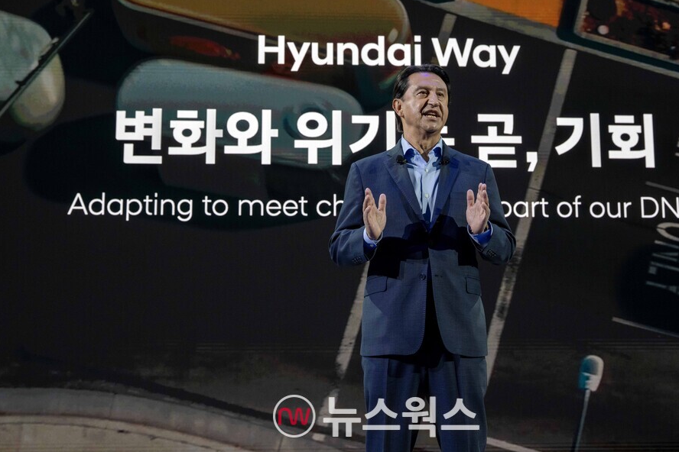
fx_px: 1000
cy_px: 215
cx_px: 364
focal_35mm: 53
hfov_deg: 37.5
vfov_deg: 25.5
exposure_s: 1/200
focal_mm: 49
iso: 1250
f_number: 7.1
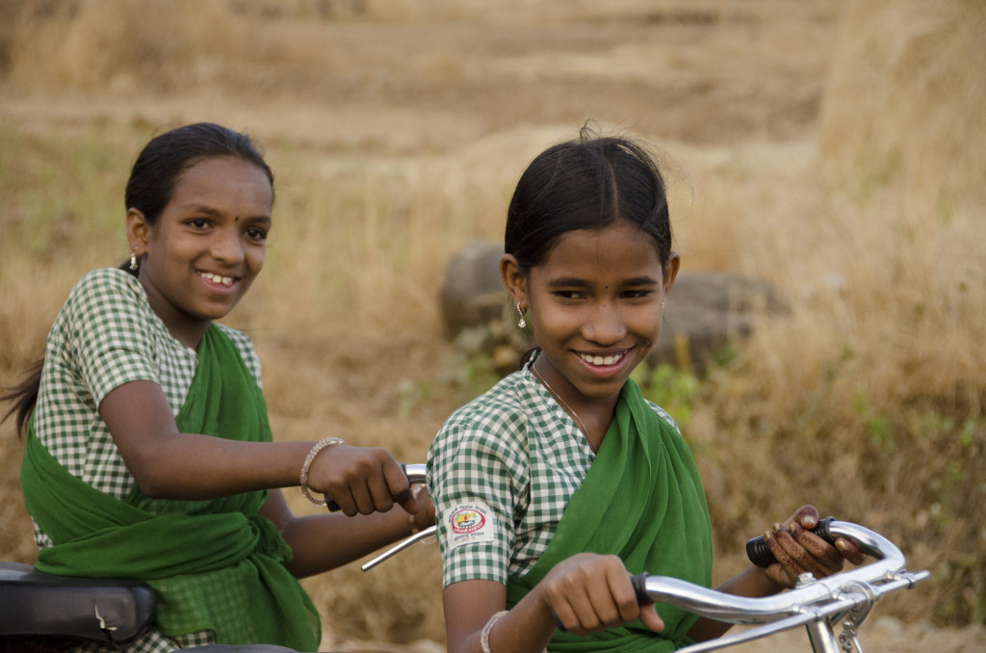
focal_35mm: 142
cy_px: 326
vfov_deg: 9.6
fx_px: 3894
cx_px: 493
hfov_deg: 14.4
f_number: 5.3
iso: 1000
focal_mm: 95
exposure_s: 1/640
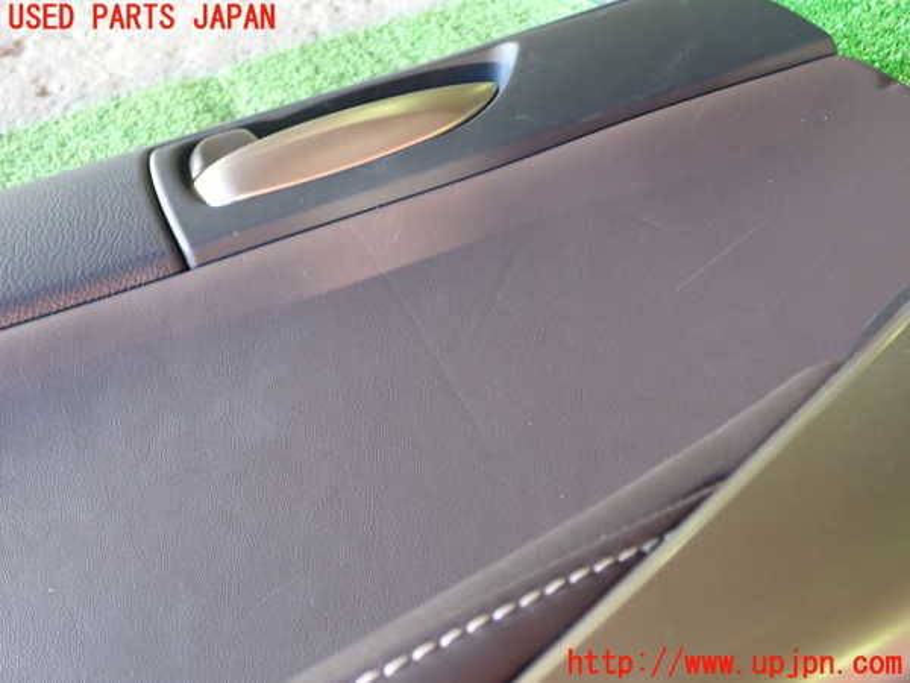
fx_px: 946
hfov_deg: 51.4
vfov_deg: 39.7
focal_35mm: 36
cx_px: 455
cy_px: 342
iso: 320
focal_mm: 6.37
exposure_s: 1/40
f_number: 2.5
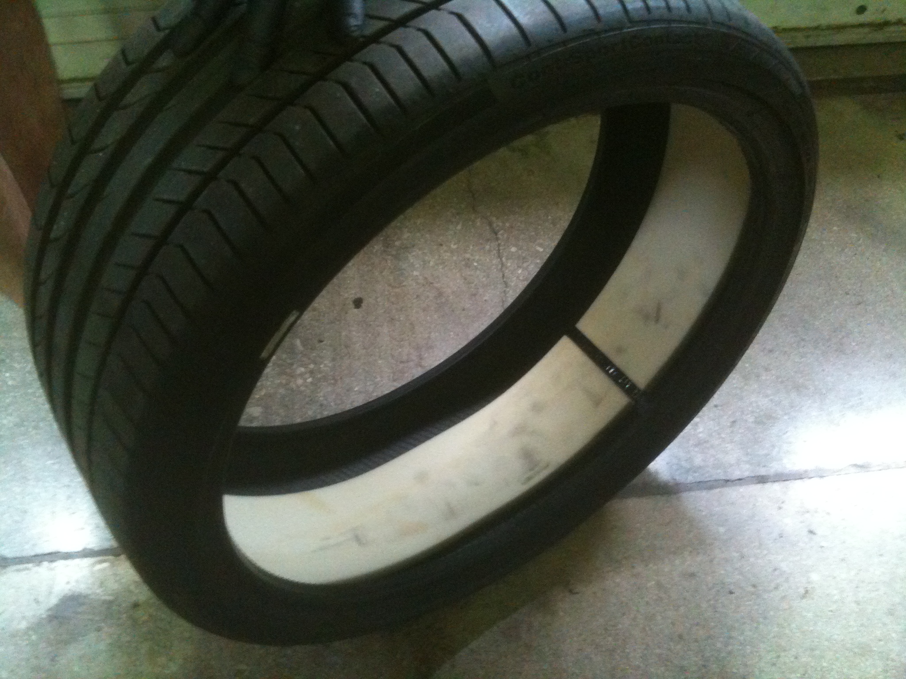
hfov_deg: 52.6
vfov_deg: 40.7
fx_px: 916
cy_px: 340
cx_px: 453
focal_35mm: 35
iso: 400
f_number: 2.8
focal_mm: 3.85
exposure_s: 1/15
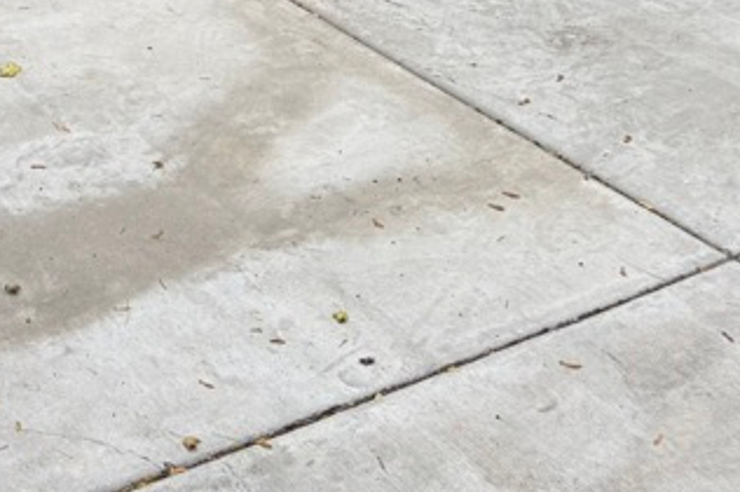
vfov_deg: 14.7
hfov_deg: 24.2
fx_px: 1663
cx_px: 47
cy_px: -403
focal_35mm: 81
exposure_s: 1/739
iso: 80
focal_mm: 6.76
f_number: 1.78
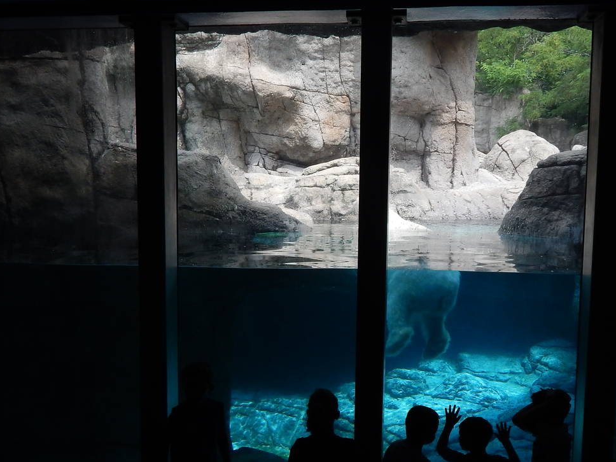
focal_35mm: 38
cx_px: 319
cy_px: 250
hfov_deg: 49.0
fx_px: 676
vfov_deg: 37.7
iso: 125
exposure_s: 1/400
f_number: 3
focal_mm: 4
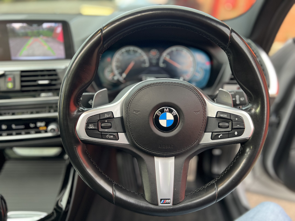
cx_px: 148
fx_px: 222
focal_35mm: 26
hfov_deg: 67.3
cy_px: 110
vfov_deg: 53.1
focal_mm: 5.7
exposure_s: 1/121
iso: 100
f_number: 1.5
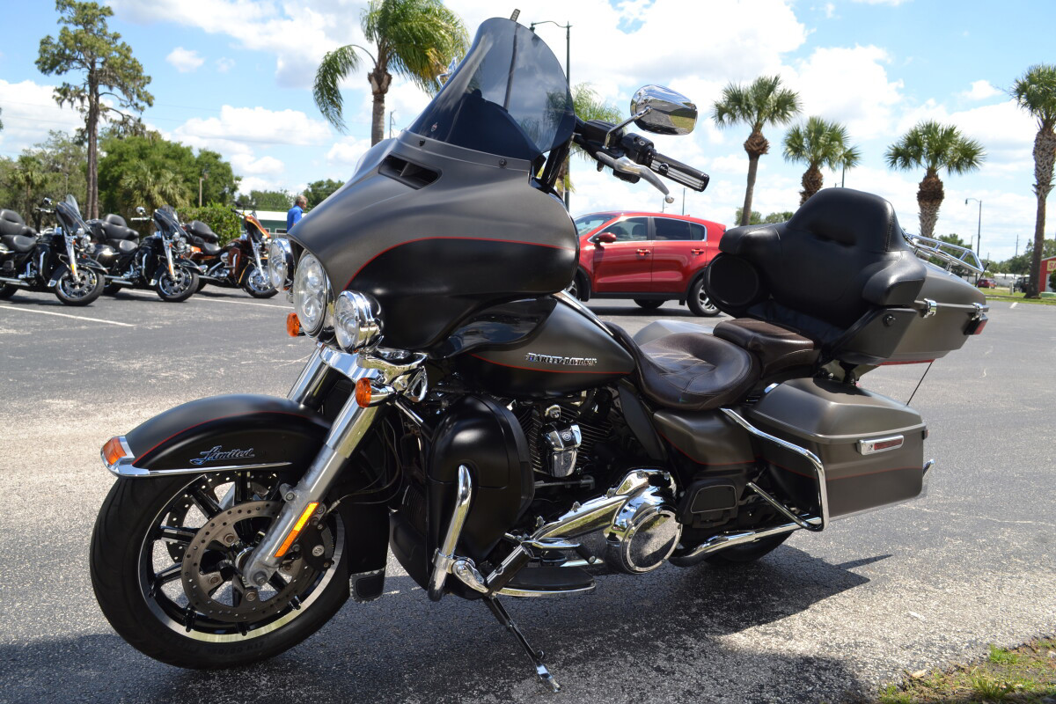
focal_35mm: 30
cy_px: 352
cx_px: 528
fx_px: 880
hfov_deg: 61.9
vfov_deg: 43.6
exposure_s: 1/200
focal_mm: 20
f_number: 7.1
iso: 100
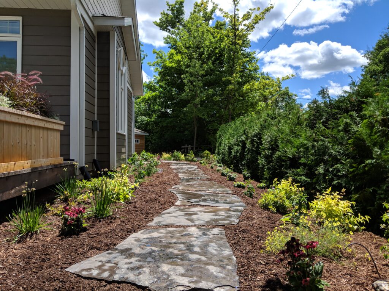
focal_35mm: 27
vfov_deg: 51.4
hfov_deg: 65.3
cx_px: 194
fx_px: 303
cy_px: 146
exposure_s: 1/3906
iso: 58
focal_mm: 4.44
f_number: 1.8
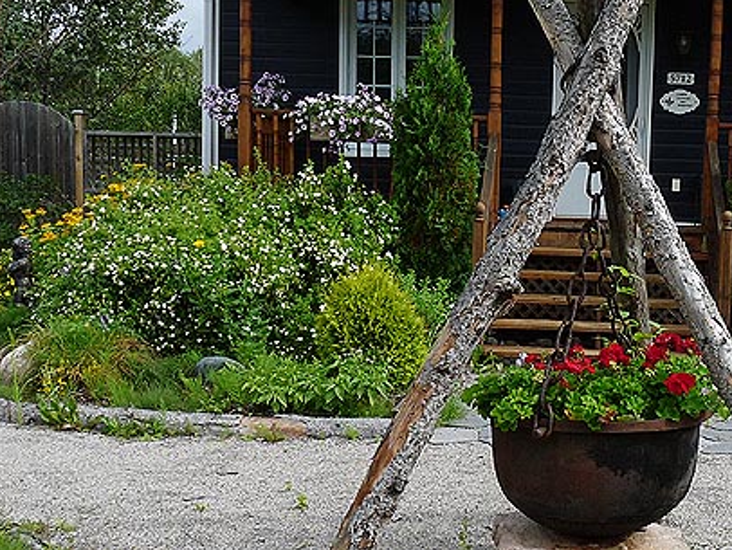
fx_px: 1100
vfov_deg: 28.0
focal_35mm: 52
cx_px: 570
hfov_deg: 35.8
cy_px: 316
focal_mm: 4.8
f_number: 5.6
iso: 100
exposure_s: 1/320
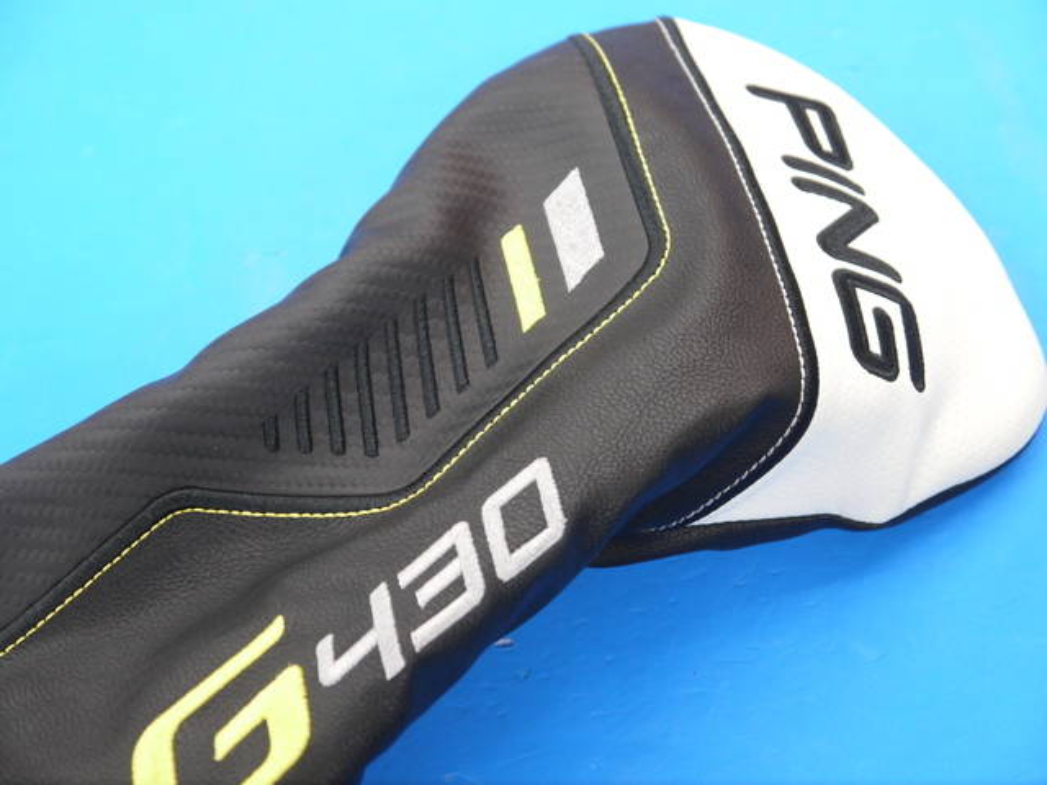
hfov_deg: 28.6
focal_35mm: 68
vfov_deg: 21.6
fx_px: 2057
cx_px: 524
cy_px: 392
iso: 800
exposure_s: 1/80
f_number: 5.2
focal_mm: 34
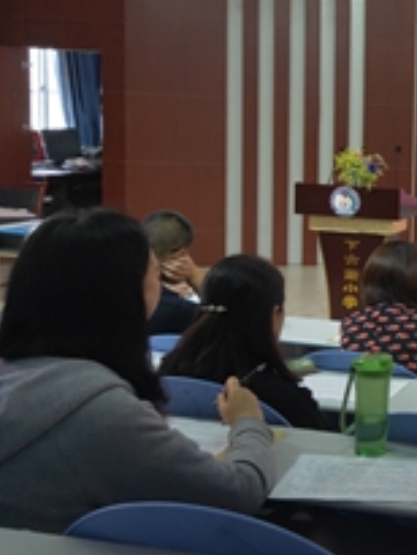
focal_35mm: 56
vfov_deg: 34.1
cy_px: 199
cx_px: 634
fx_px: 899
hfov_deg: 21.6
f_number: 1.7
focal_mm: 3.97
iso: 150
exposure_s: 1/50
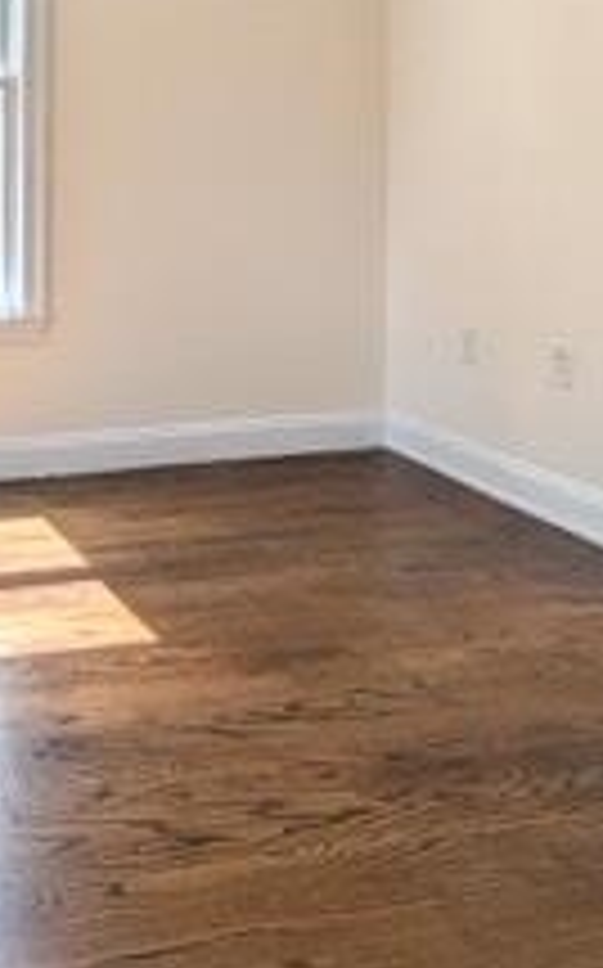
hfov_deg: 30.4
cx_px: -40
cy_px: 189
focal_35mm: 38
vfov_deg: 48.6
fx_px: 1001
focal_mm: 2.02
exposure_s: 1/501
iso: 46
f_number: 1.7
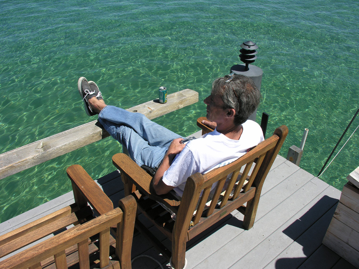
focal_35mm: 35
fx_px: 363
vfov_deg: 40.7
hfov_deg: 52.6
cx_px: 180
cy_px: 134
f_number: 6.3
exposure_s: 1/238
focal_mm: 8.9
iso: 50
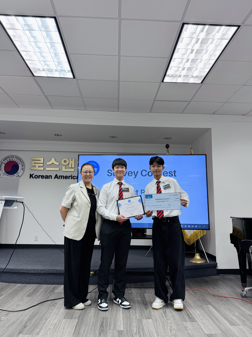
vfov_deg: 71.6
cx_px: 126
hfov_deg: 56.8
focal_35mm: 24
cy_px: 168
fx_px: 233
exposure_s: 1/120
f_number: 1.78
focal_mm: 6.76
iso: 125
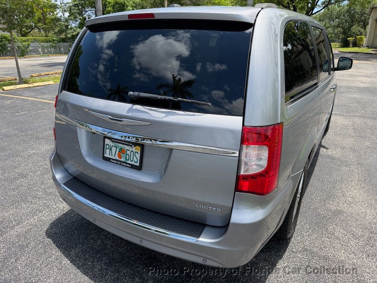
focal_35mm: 24
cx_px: 188
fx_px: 261
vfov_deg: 56.8
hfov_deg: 71.6
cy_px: 142
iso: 80
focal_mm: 6.76
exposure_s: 1/2907
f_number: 1.78
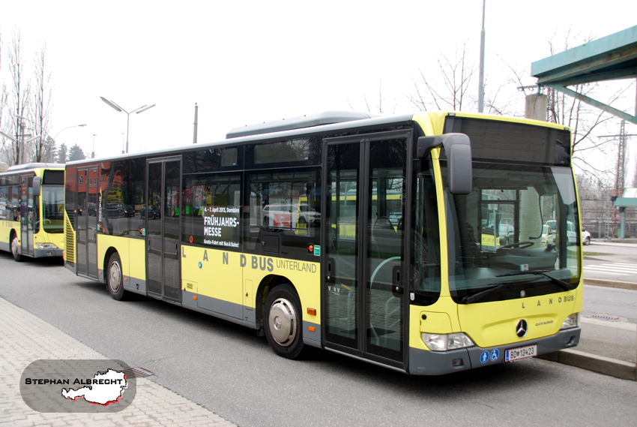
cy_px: 214
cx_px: 318
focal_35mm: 38
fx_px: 664
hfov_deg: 51.2
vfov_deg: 35.6
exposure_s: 1/125
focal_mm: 25
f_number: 5.6
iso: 200
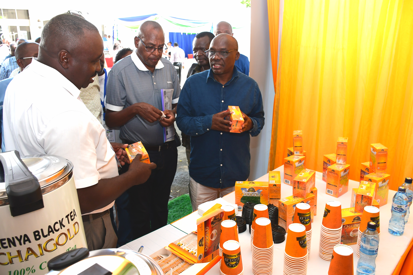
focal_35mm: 27
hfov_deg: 67.4
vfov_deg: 47.9
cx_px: 206
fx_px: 310
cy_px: 138
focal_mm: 18
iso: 640
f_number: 6.3
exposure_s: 1/160
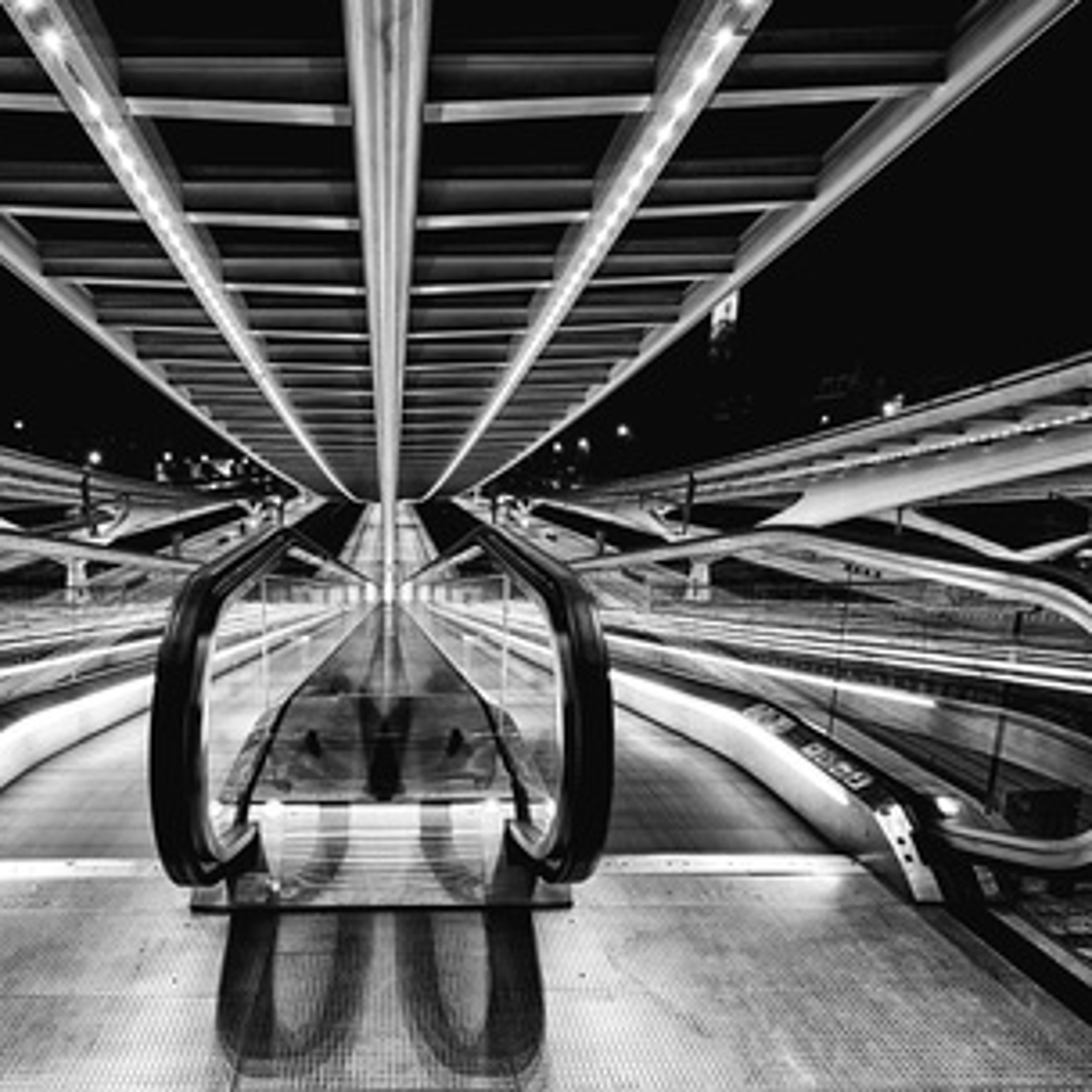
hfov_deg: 78.4
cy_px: 544
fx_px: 642
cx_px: 374
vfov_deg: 80.7
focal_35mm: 18
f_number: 13
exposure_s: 13
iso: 100
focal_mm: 14
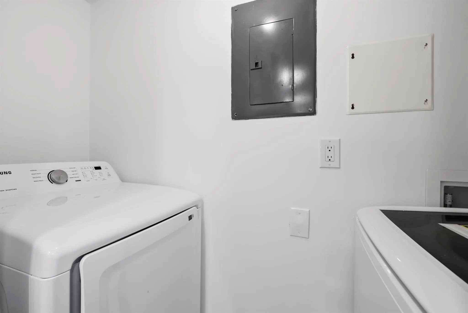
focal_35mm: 16
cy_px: 156
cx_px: 234
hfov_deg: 96.7
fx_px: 208
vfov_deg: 73.8
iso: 1600
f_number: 8
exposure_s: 1/4
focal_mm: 16
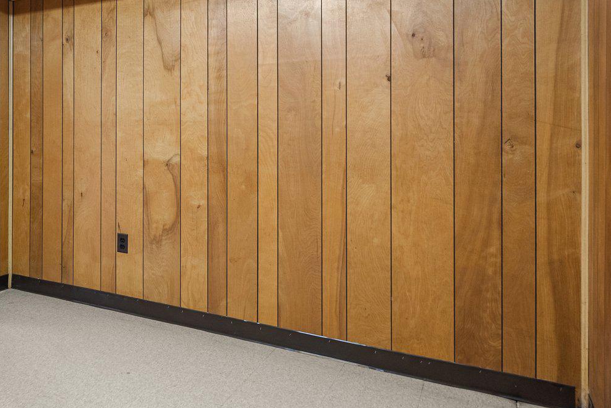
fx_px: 560
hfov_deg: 48.9
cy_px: 133
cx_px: 26
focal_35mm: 33
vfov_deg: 39.5
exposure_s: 1/1.67
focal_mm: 16
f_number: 8
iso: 500
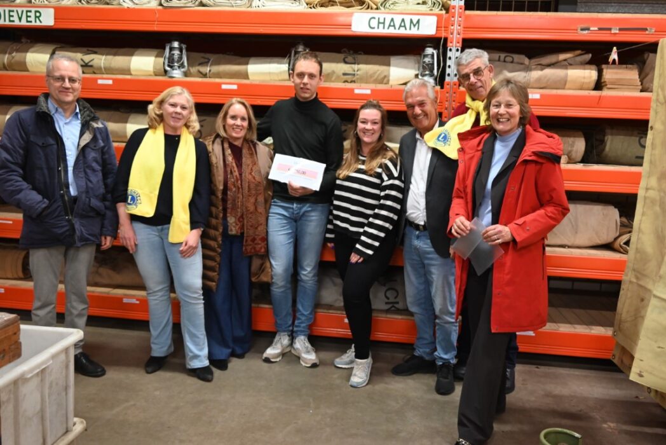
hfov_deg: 61.1
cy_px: 222
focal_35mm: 30
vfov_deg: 43.0
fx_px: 565
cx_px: 333
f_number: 4.5
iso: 3200
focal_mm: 30.5
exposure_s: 1/80
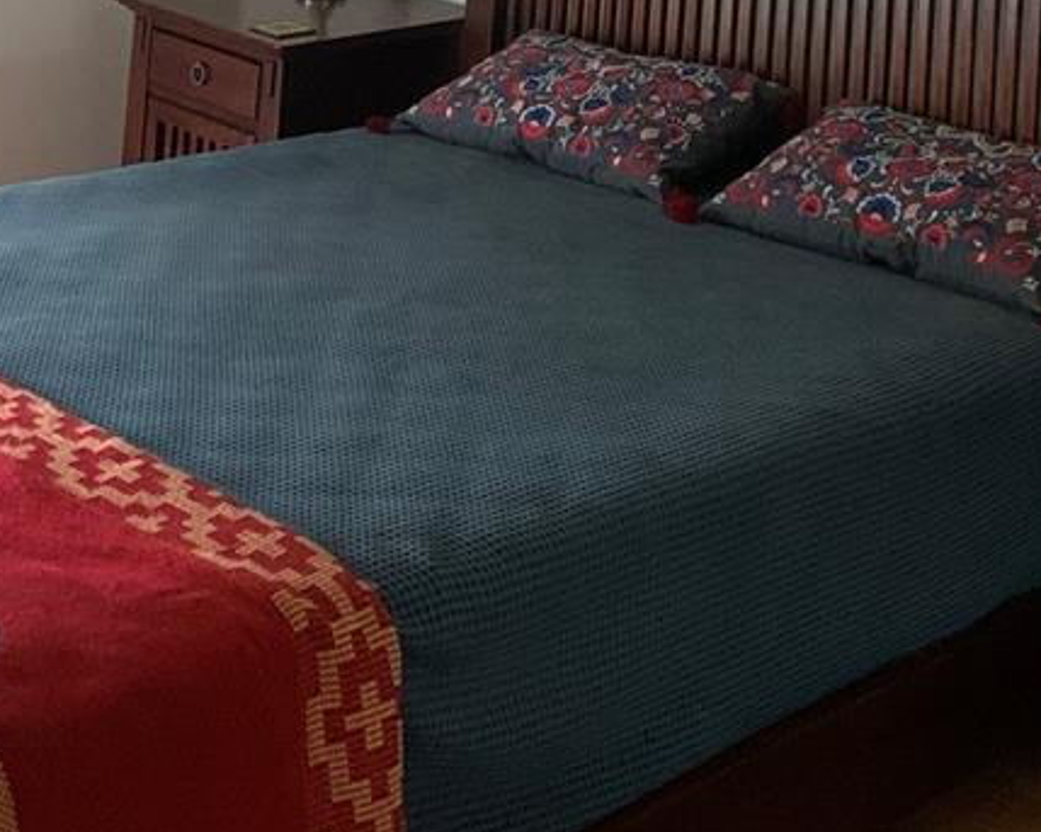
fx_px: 2187
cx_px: 648
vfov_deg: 19.4
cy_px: -340
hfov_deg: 26.7
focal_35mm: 71
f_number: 1.8
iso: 400
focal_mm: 4.25
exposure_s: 1/30
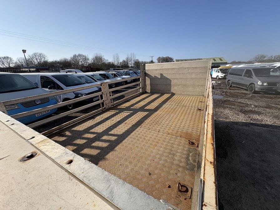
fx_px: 113
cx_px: 140
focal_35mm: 14
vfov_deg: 85.7
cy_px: 105
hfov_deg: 102.1
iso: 40
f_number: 2.2
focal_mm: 2.22
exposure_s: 1/1506
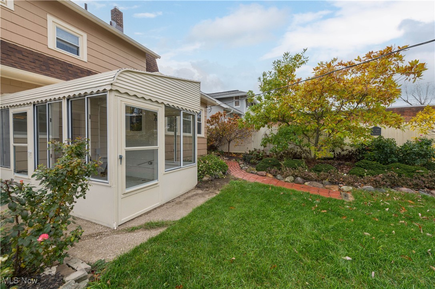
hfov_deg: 104.3
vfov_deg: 81.1
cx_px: 218
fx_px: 169
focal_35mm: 14
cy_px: 144
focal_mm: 14
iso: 200
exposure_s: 1/320
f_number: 9
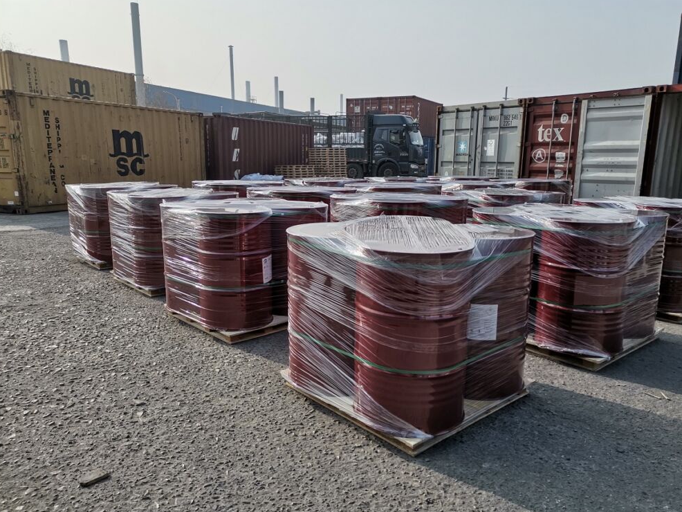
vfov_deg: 51.4
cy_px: 261
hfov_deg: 65.3
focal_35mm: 27
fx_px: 532
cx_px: 345
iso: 50
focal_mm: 4.75
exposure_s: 1/2137
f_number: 1.8
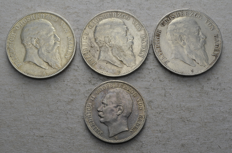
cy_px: 76
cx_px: 116
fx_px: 347
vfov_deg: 25.0
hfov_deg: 36.9
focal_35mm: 54
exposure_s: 1/250
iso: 400
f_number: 14
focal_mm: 36
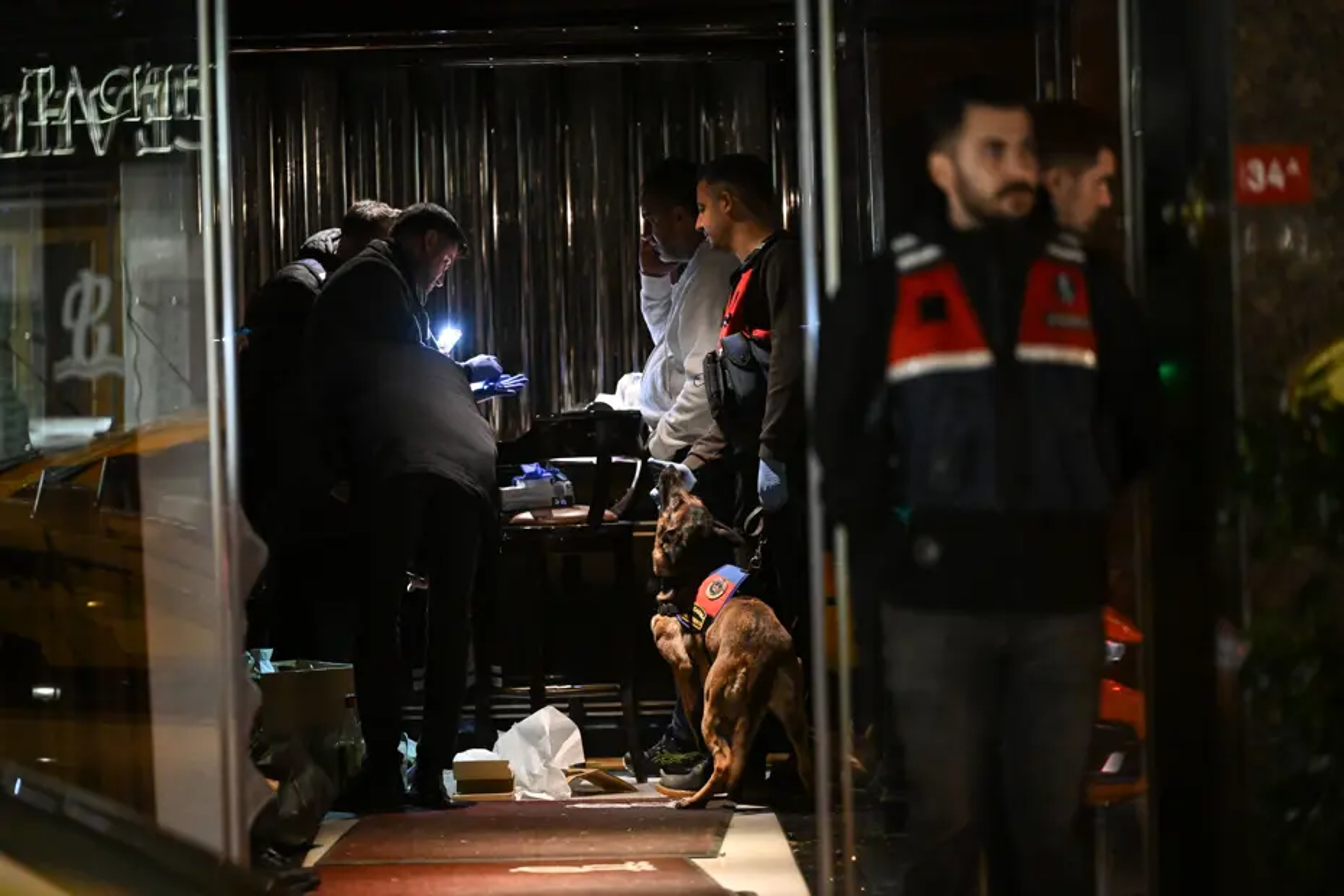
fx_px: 7466
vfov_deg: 6.9
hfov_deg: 10.3
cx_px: 672
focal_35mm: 200
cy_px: 448
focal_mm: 200
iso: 8000
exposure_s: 1/125
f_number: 2.8
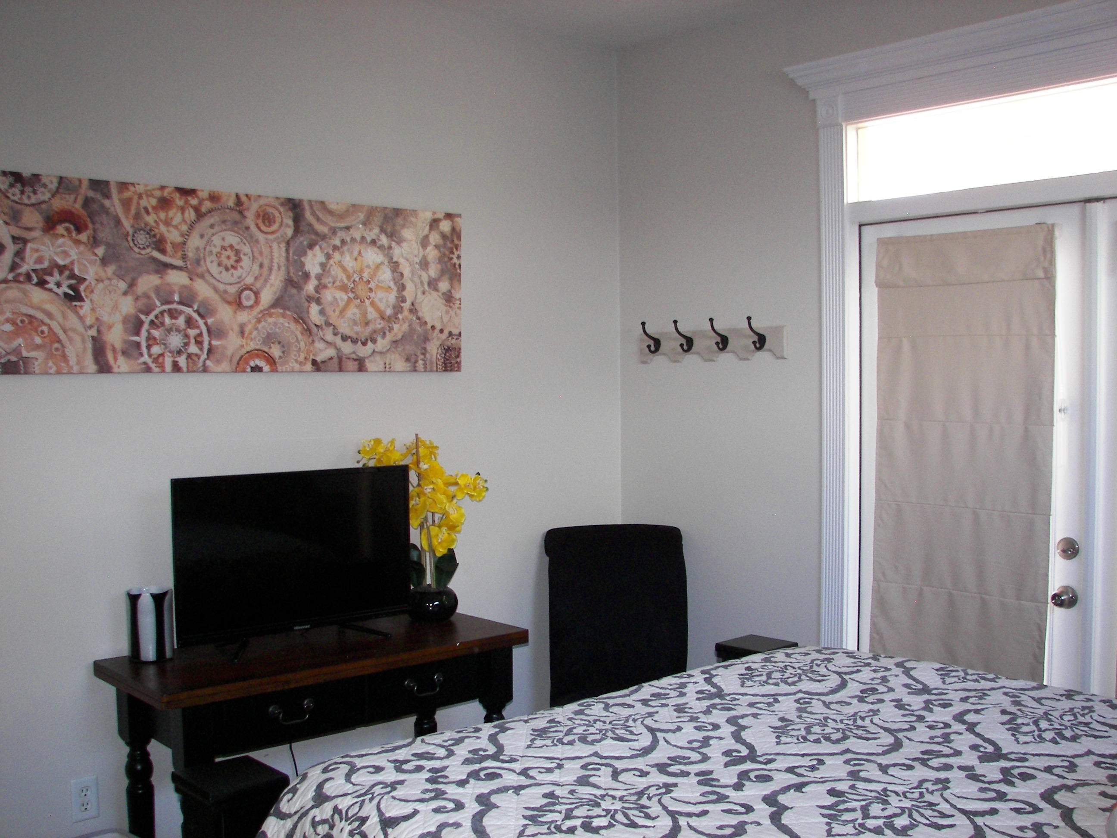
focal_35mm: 36
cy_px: 419
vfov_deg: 39.7
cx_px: 558
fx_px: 1162
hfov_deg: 51.4
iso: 160
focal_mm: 6
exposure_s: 1/30
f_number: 2.8
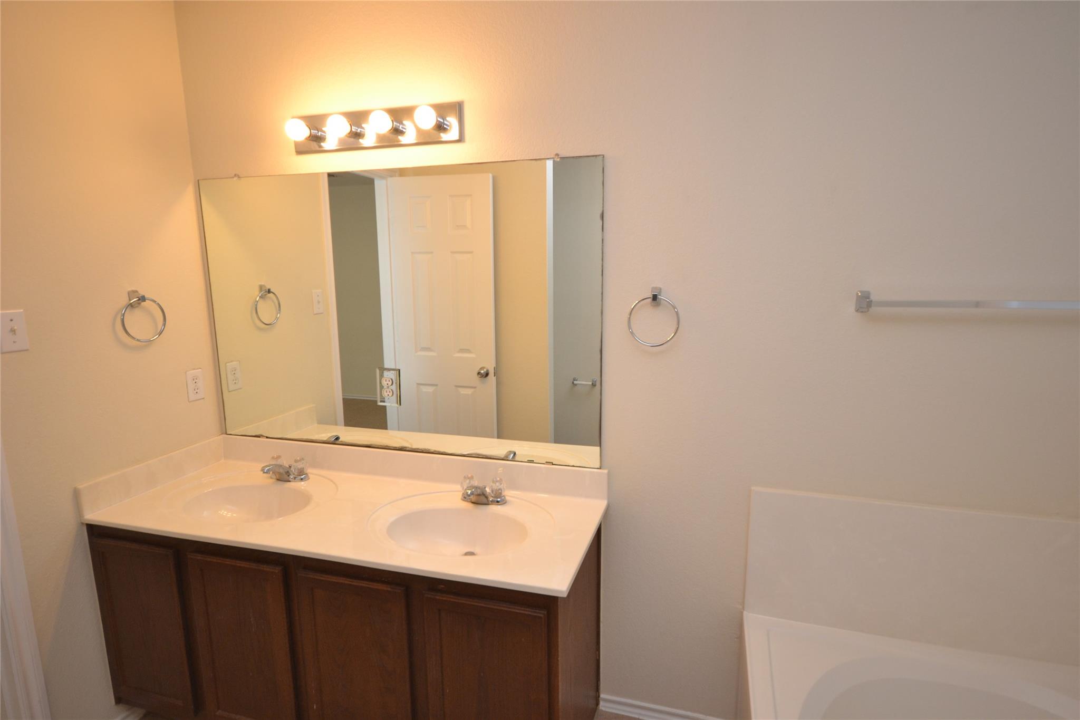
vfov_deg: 63.2
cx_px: 540
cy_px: 360
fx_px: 585
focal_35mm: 20
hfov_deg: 85.4
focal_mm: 13
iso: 560
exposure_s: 1/60
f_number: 4.5
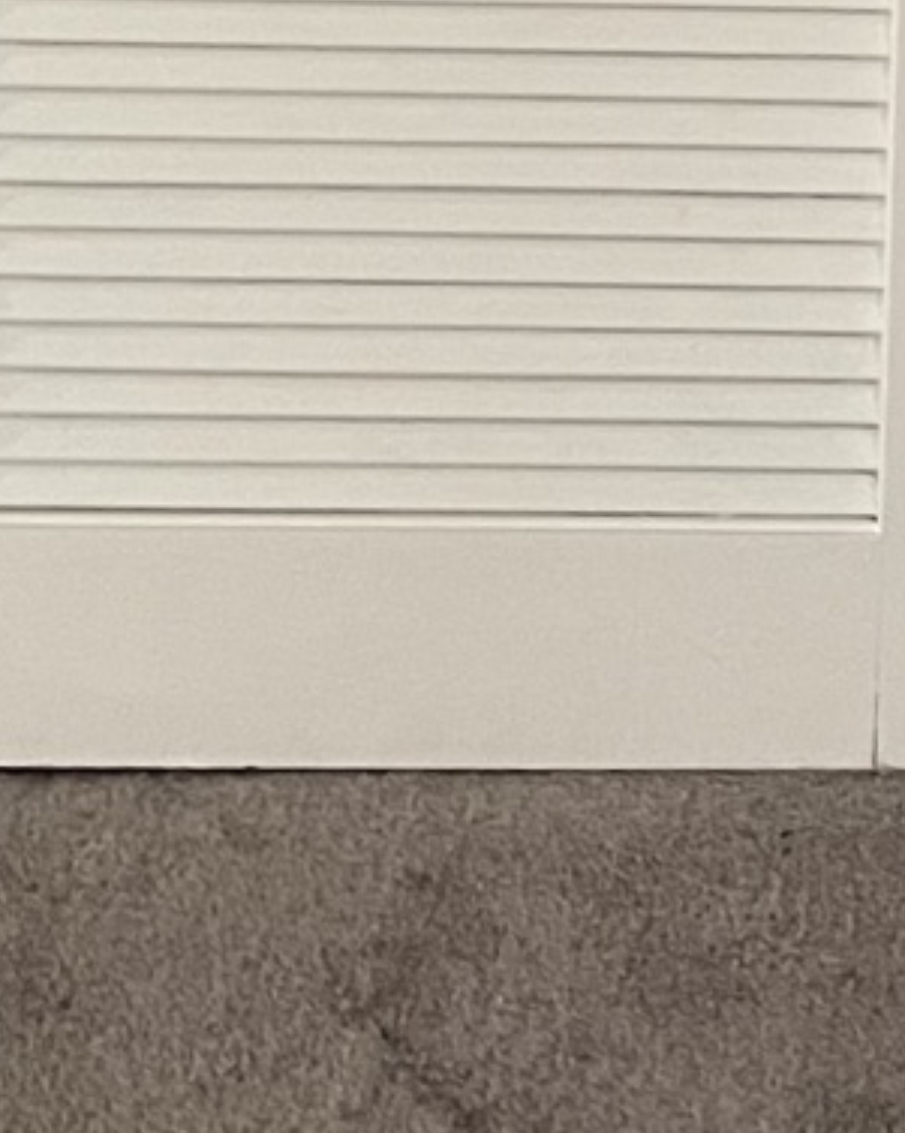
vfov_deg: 12.5
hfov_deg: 10.7
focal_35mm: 138
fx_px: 4626
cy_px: -1010
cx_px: 1425
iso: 500
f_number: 1.6
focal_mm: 4.2
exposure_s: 1/40
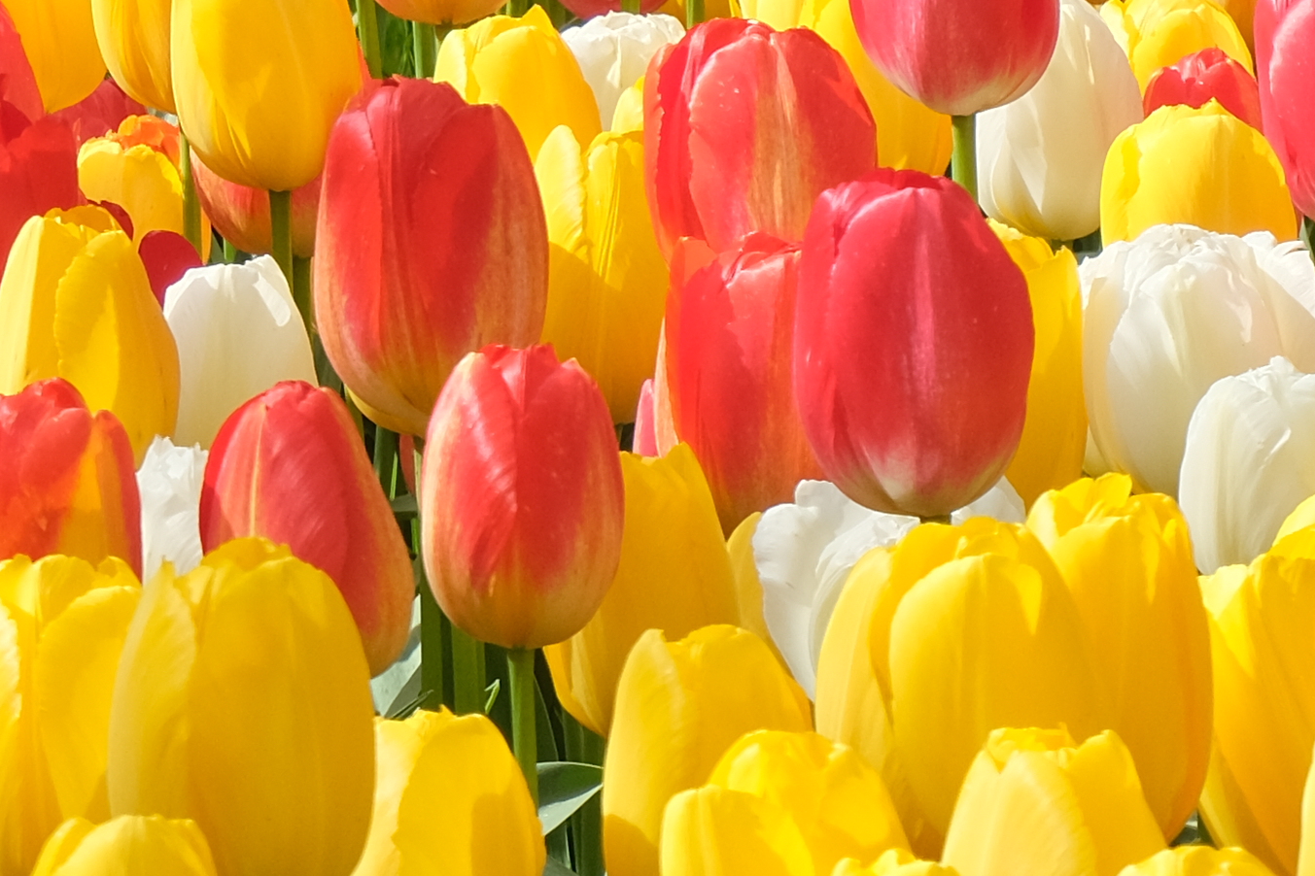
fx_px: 11286
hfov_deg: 6.5
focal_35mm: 309
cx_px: -1096
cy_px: 205
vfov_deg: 4.4
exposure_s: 1/600
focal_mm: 44.5
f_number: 5.6
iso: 320
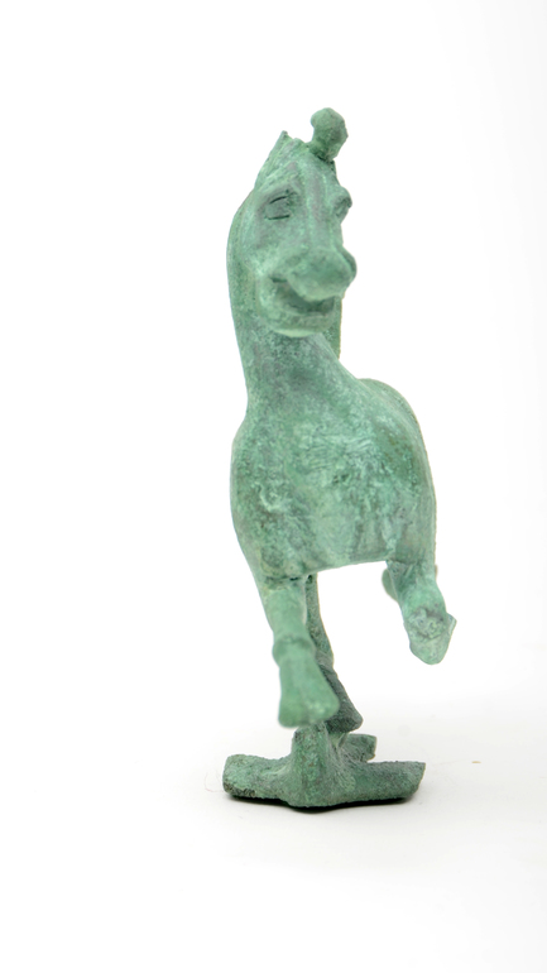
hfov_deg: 3.5
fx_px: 8975
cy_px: 443
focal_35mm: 348
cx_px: 298
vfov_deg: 6.2
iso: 100
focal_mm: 200
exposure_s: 1/250
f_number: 13
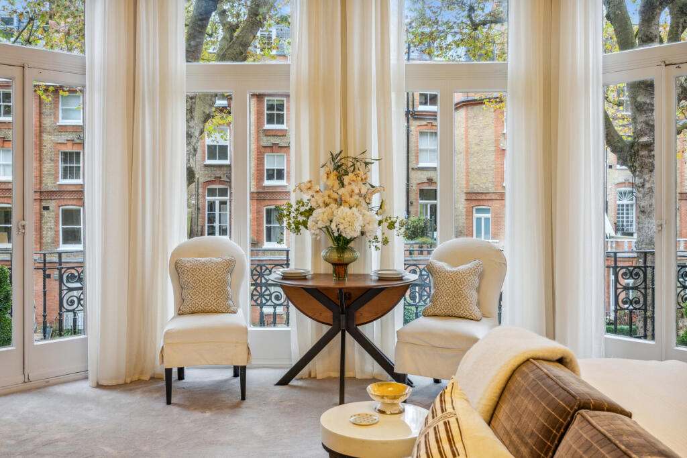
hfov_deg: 57.2
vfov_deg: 40.0
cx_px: 344
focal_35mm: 33
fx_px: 630
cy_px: 229
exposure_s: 1/25
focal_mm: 33
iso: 1000
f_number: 11
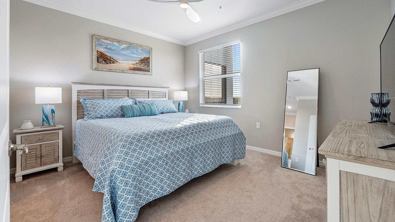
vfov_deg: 66.9
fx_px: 168
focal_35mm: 16
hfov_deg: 99.4
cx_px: 200
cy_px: 98
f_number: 4
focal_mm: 10
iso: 100
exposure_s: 1/30
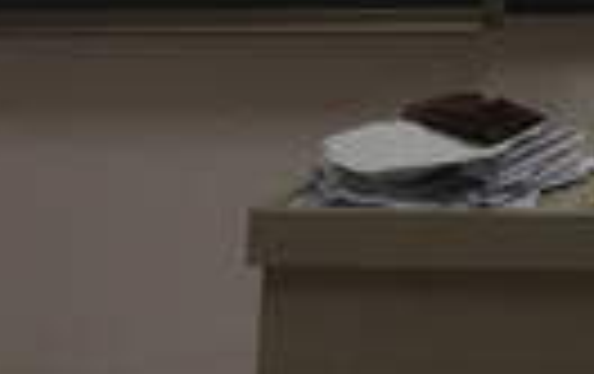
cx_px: 945
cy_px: -462
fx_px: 1881
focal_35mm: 116
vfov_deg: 10.2
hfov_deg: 16.1
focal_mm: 4.15
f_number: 2.2
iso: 40
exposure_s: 1/33
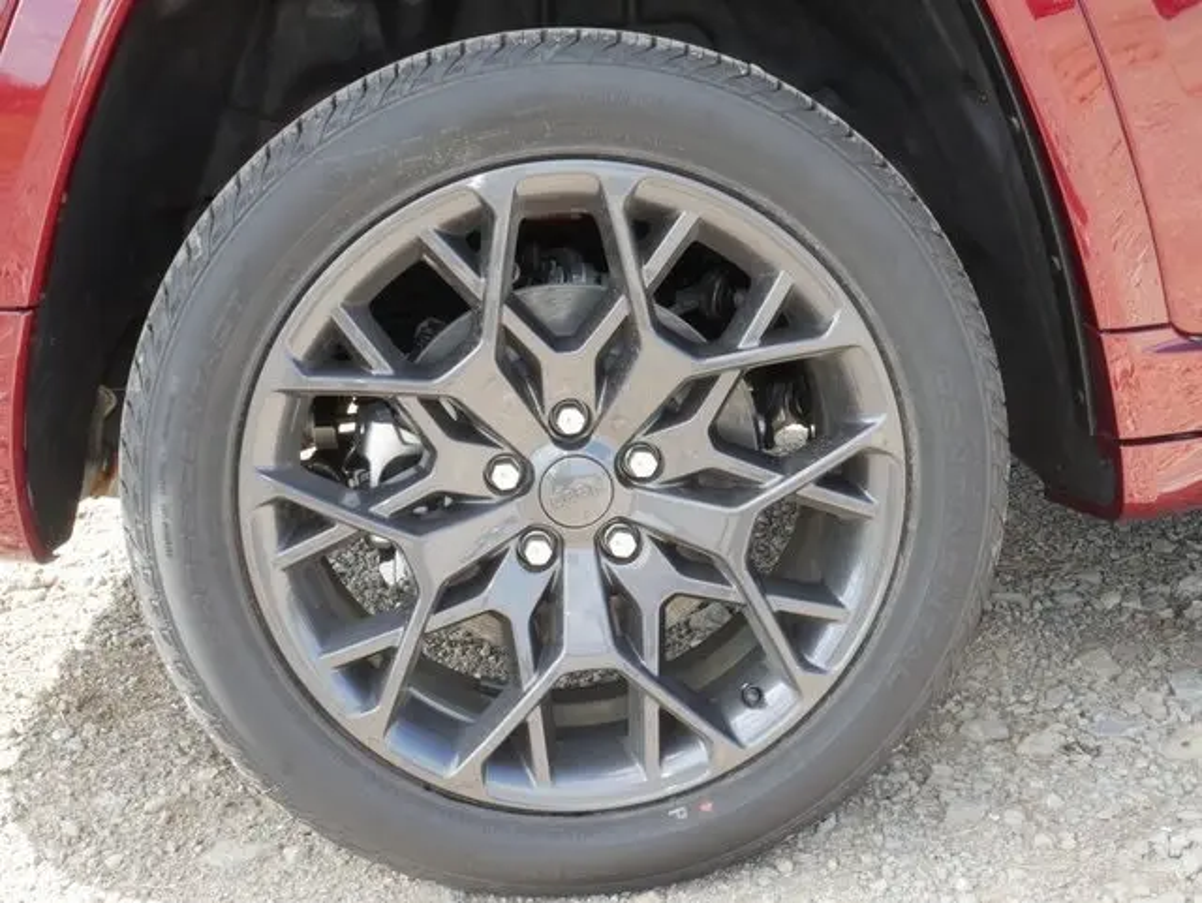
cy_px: 452
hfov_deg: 42.9
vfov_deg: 32.9
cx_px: 601
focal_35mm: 44
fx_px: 1529
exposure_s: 1/15
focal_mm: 22
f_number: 22
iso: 400
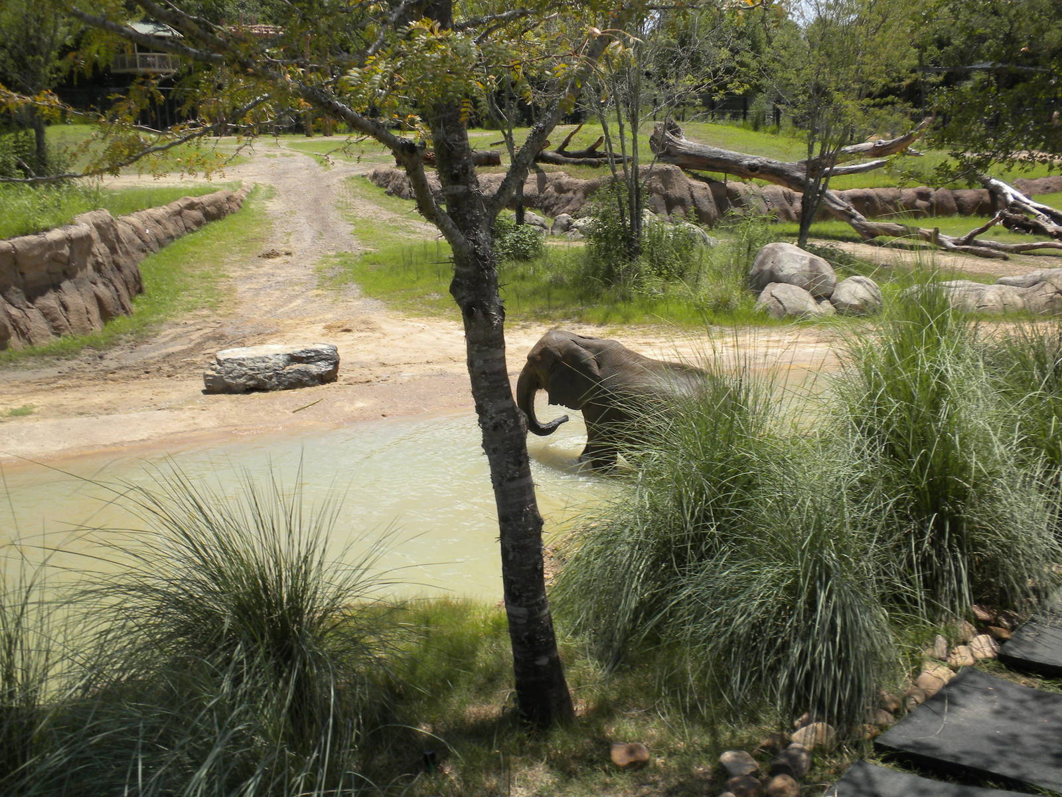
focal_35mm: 37
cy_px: 398
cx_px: 531
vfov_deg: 38.7
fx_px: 1135
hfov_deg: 50.1
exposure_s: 1/90.8
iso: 64
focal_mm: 6.6
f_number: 10
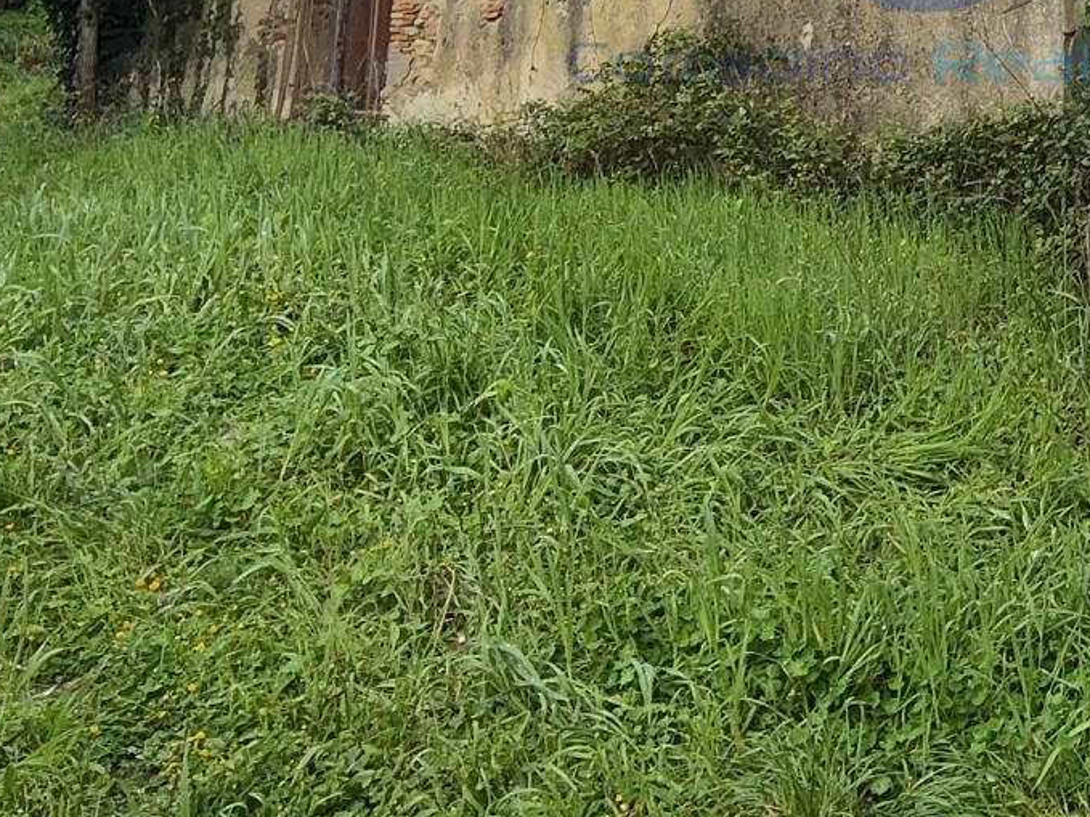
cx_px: 957
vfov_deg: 27.1
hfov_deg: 36.7
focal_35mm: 49
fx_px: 1543
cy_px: -95
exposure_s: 1/486
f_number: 2.2
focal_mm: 2.2
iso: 50
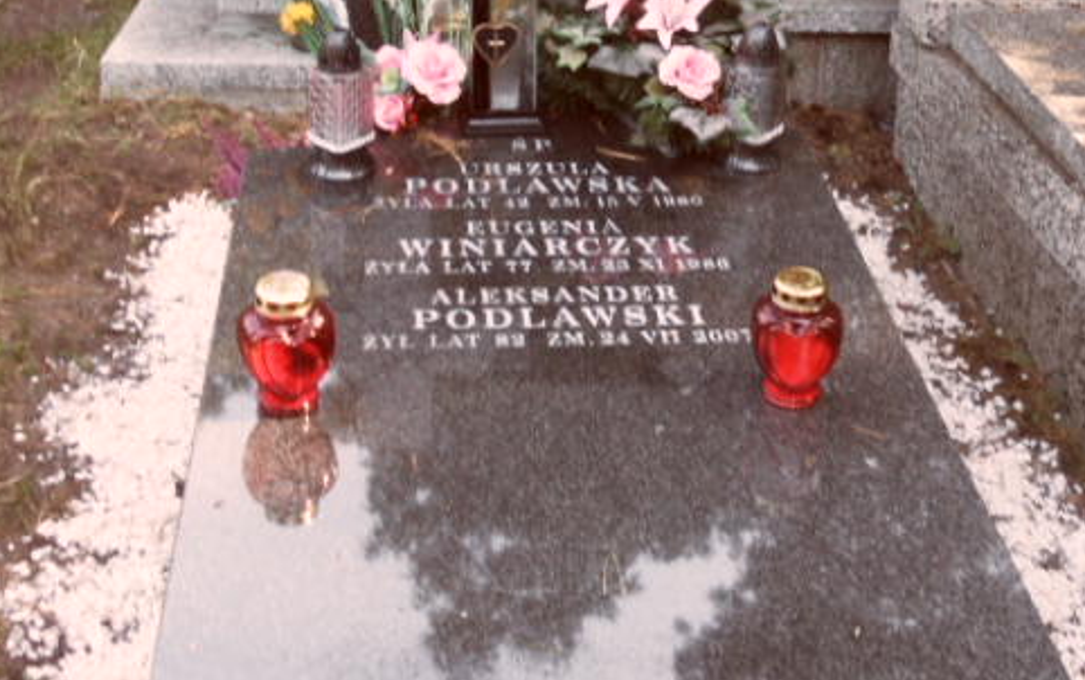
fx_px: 1598
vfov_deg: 23.5
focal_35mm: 54
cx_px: 599
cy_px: 86
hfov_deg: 37.5
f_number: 3.2
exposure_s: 1/45
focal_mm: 3.9
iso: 100
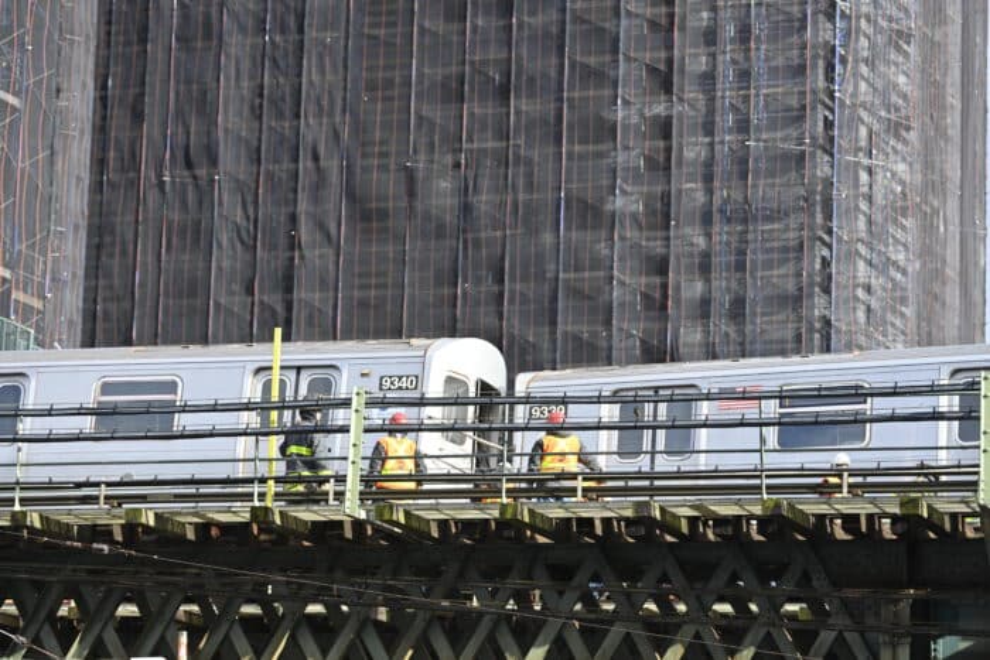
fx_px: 3576
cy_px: 330
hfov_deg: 15.8
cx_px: 495
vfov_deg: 10.6
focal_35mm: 130
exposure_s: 1/4000
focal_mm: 130
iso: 1000
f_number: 4.5
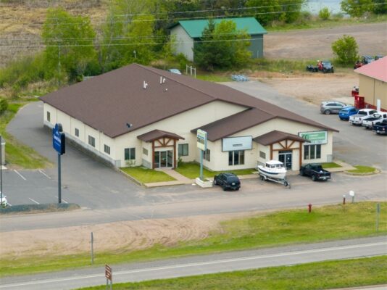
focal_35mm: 166
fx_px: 1855
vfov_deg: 8.9
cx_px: 194
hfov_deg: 11.9
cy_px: 145
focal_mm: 30.71
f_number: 3.4
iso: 110
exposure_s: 1/240
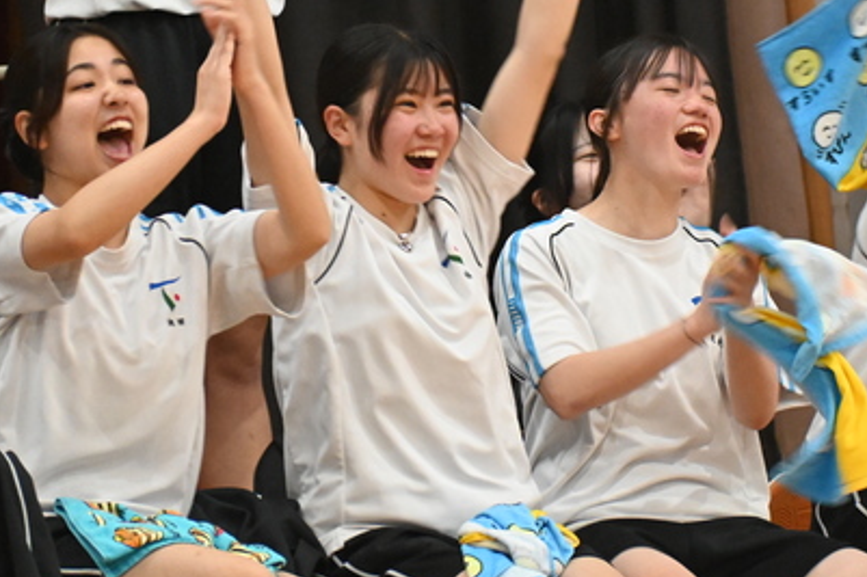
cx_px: 560
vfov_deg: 1.9
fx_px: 17308
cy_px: 185
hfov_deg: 2.9
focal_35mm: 719
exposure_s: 1/125
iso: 7200
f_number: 6.3
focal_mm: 300
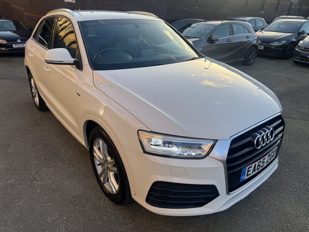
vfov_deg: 56.8
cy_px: 116
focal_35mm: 24
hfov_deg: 71.6
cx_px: 154
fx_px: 214
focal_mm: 6.76
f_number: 1.78
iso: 80
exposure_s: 1/888
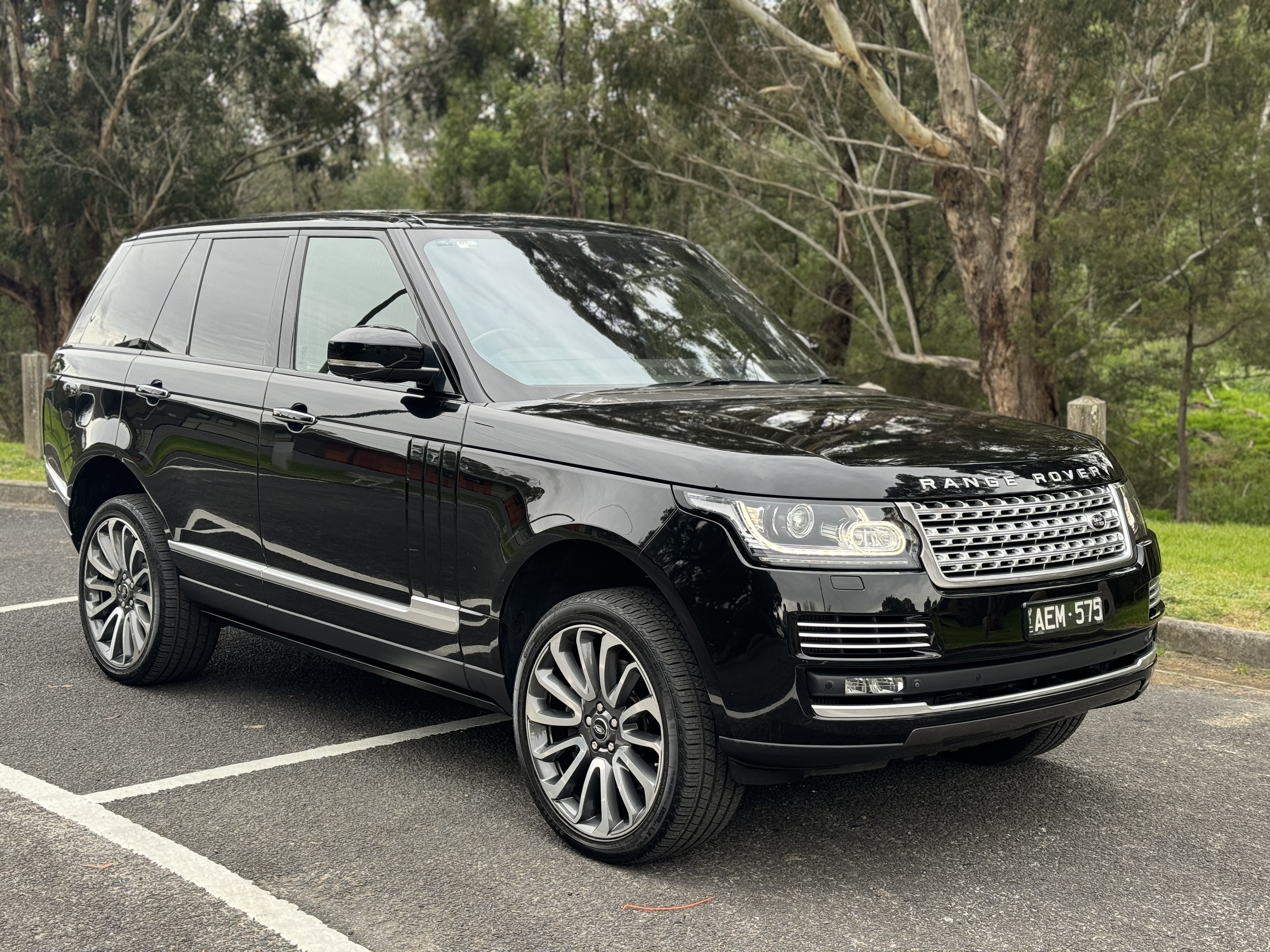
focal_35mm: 48
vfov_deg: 30.3
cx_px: 635
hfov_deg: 39.7
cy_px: 476
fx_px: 1761
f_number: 1.78
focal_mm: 6.76
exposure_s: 1/121
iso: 64
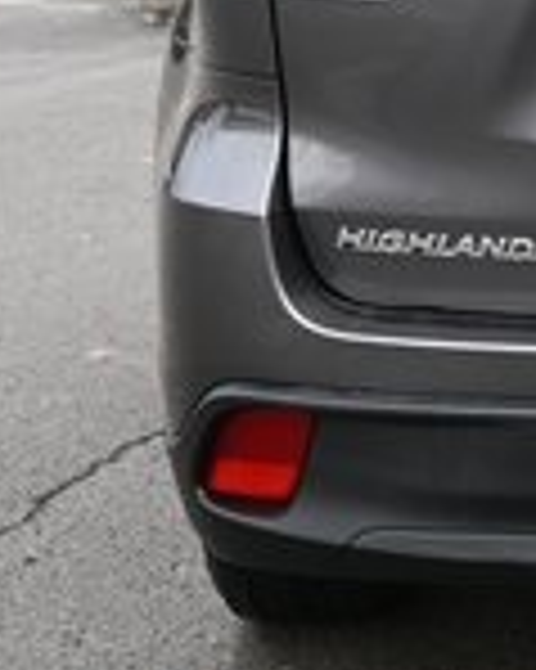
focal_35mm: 97
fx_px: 1925
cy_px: 43
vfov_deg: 19.3
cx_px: 865
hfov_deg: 14.5
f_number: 5
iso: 200
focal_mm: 16
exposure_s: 1/250
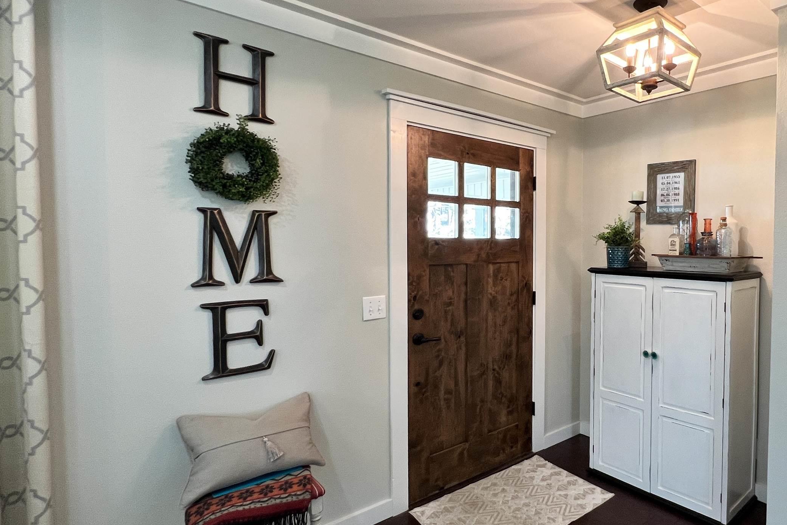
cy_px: 258
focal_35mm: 20
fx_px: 437
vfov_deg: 61.9
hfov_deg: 79.9
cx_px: 551
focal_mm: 1.57
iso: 160
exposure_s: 1/60
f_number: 1.8
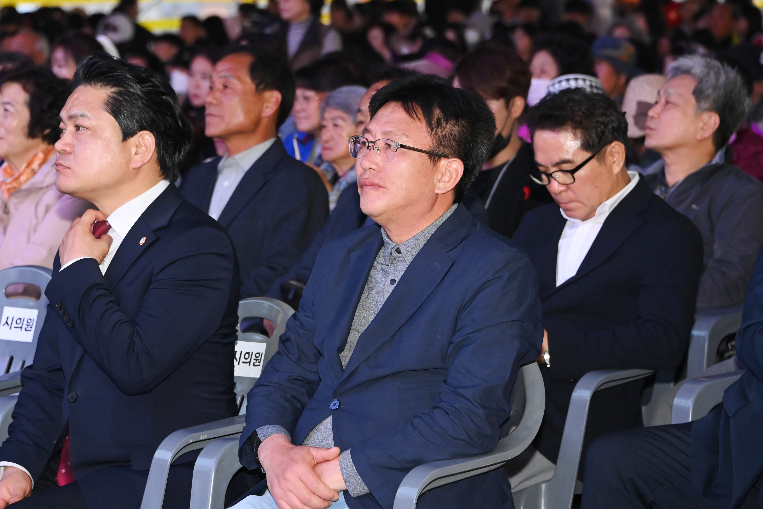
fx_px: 2861
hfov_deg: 15.2
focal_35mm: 135
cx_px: 382
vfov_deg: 10.2
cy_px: 254
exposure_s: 1/250
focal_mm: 135
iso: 4000
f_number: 6.3
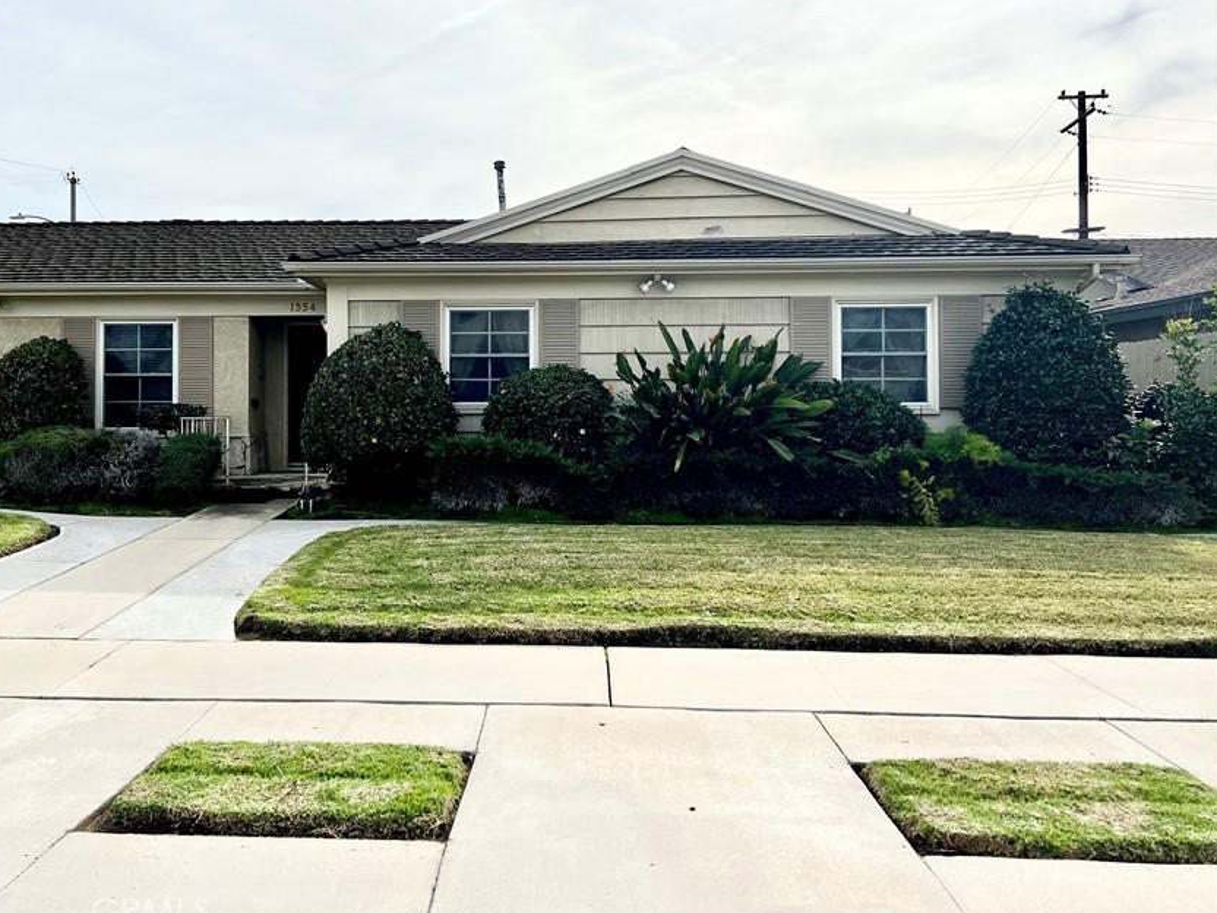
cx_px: 475
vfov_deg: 44.0
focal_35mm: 32
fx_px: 1125
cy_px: 370
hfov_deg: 56.3
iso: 50
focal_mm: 5.7
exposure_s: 1/12658
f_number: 1.5
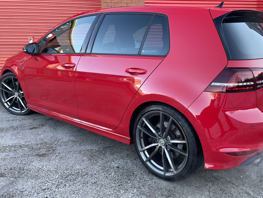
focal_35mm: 33
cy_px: 96
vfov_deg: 42.9
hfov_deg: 54.9
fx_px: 251
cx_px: 159
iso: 50
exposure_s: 1/121
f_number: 1.6
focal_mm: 4.2
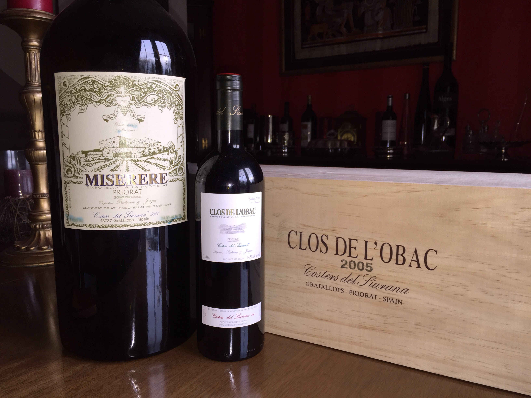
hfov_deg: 61.7
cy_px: 199
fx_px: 445
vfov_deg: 48.2
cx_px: 266
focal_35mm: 29
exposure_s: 1/32
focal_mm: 4.15
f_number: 2.2
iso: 32
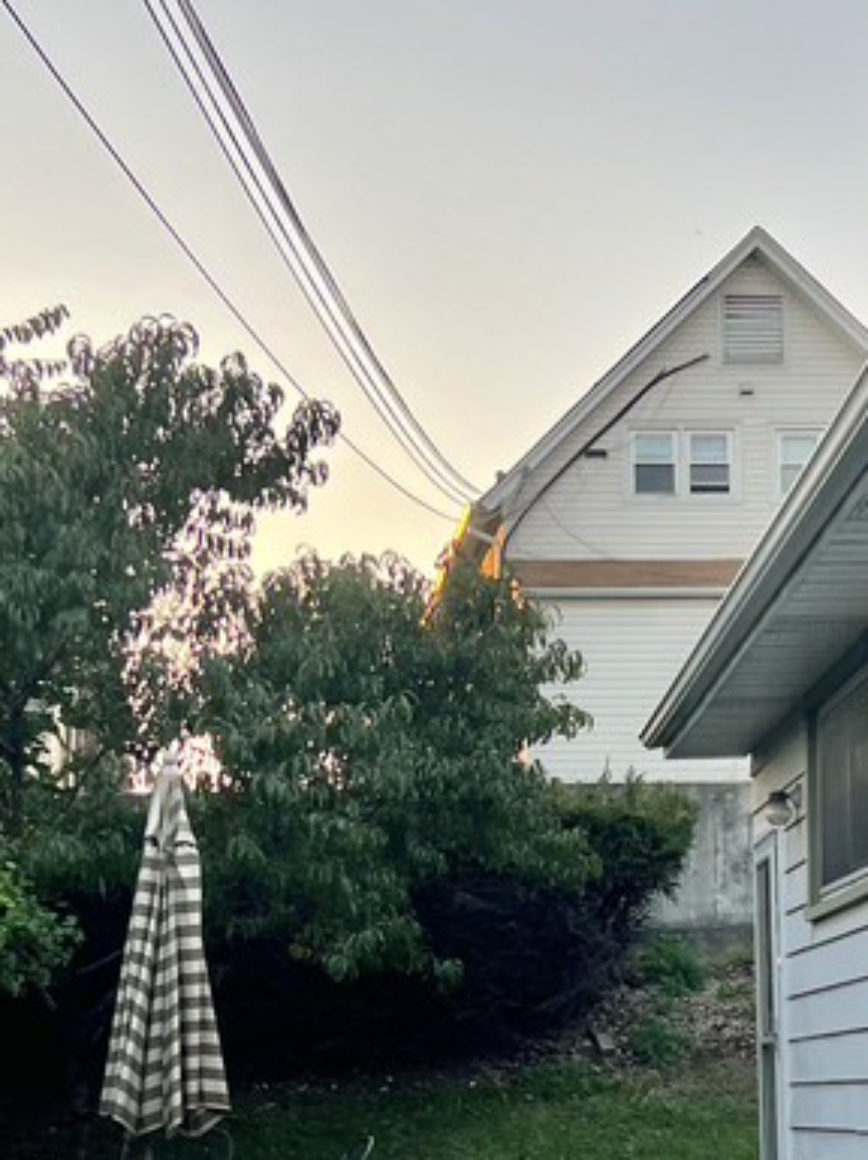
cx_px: 485
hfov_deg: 20.1
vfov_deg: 26.4
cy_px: 850
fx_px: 2445
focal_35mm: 73
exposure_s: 1/416
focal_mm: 5.7
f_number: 1.5
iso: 50
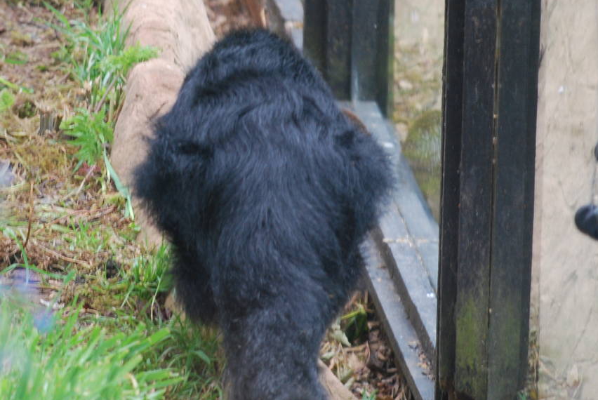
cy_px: 88
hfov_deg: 3.3
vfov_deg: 2.2
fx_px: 10309
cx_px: 180
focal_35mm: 620
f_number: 5.3
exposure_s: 1/100
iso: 400
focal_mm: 220
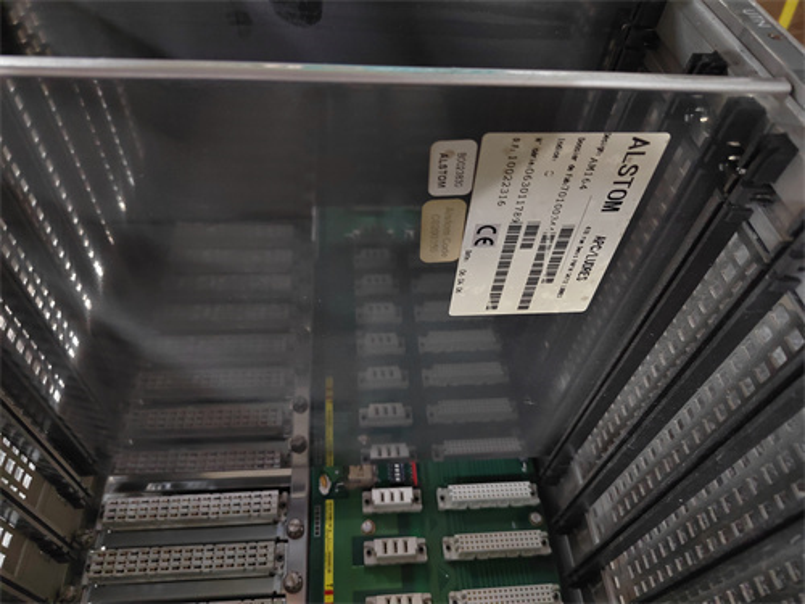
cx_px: 402
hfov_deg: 73.9
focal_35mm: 23
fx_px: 535
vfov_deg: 58.9
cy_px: 302
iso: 4920
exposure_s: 1/33.3
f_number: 1.9
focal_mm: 5.52
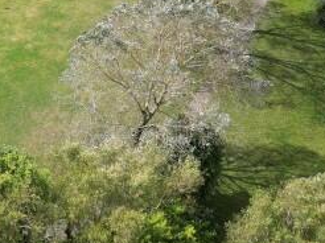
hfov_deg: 21.3
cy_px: 14
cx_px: 5
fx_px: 835
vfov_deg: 16.3
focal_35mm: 89
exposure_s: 1/1600
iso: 110
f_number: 1.7
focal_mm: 6.72
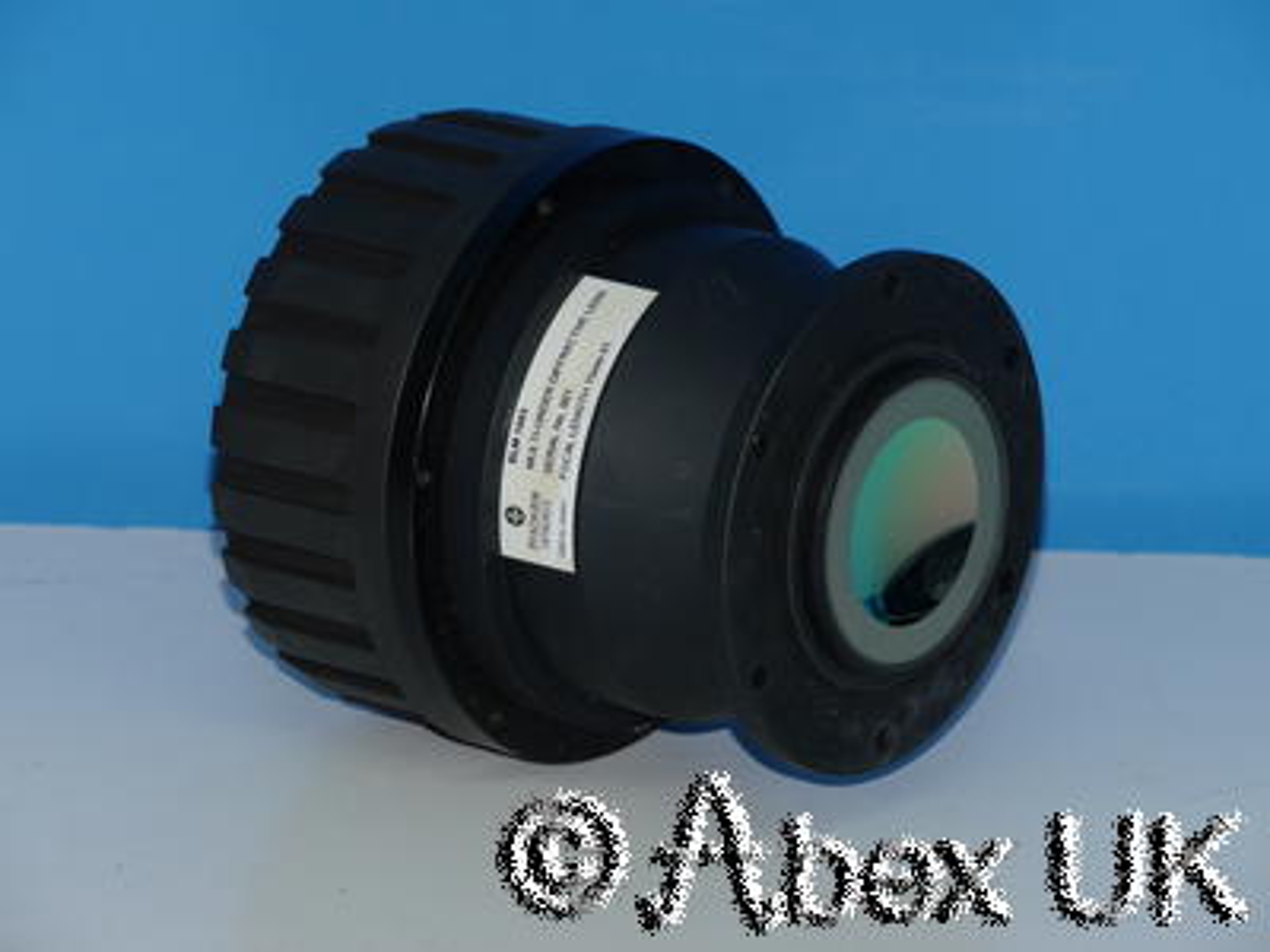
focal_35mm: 240
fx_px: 8805
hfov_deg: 8.2
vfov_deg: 6.2
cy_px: 476
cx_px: 635
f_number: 11
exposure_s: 1/60
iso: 400
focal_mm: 120
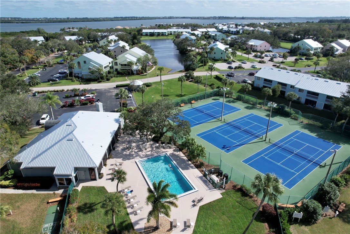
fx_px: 214
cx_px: 175
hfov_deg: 78.6
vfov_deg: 57.2
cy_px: 117
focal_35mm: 22
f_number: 2.8
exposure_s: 1/2500
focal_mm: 8.38
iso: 140
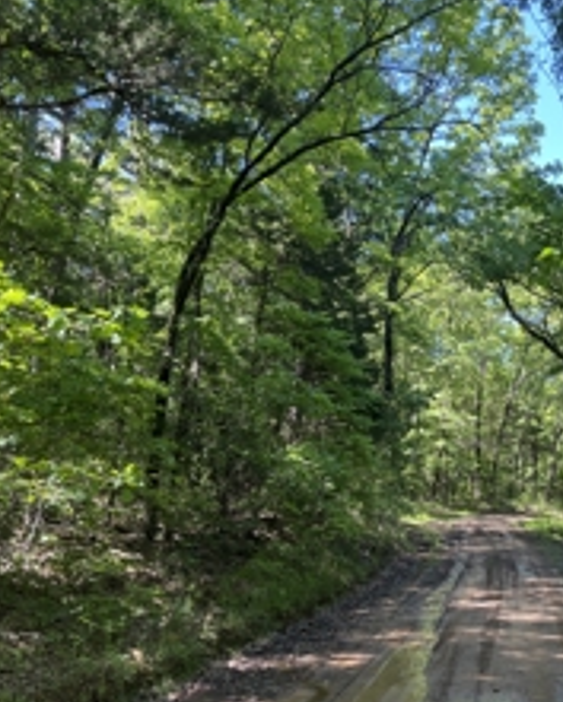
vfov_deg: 40.3
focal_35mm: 46
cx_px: 538
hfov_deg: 30.8
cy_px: 368
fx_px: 957
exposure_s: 1/148
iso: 40
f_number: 1.6
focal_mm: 5.1
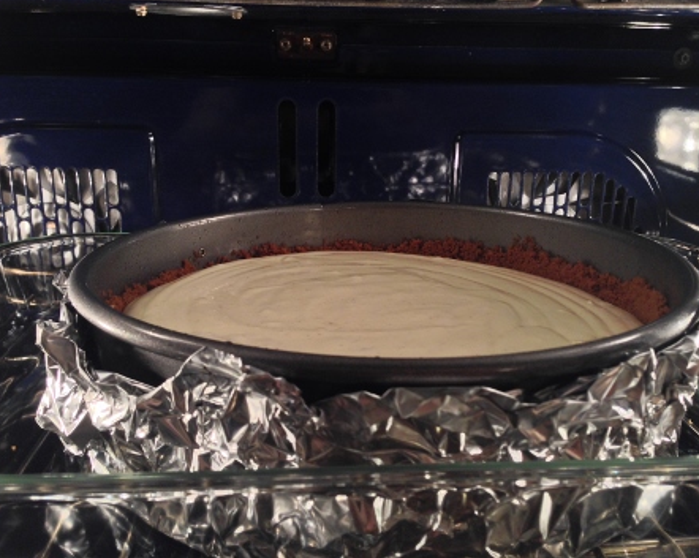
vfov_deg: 42.2
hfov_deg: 51.6
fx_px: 724
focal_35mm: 35
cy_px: 275
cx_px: 356
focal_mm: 4.12
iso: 50
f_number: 2.4
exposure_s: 1/30
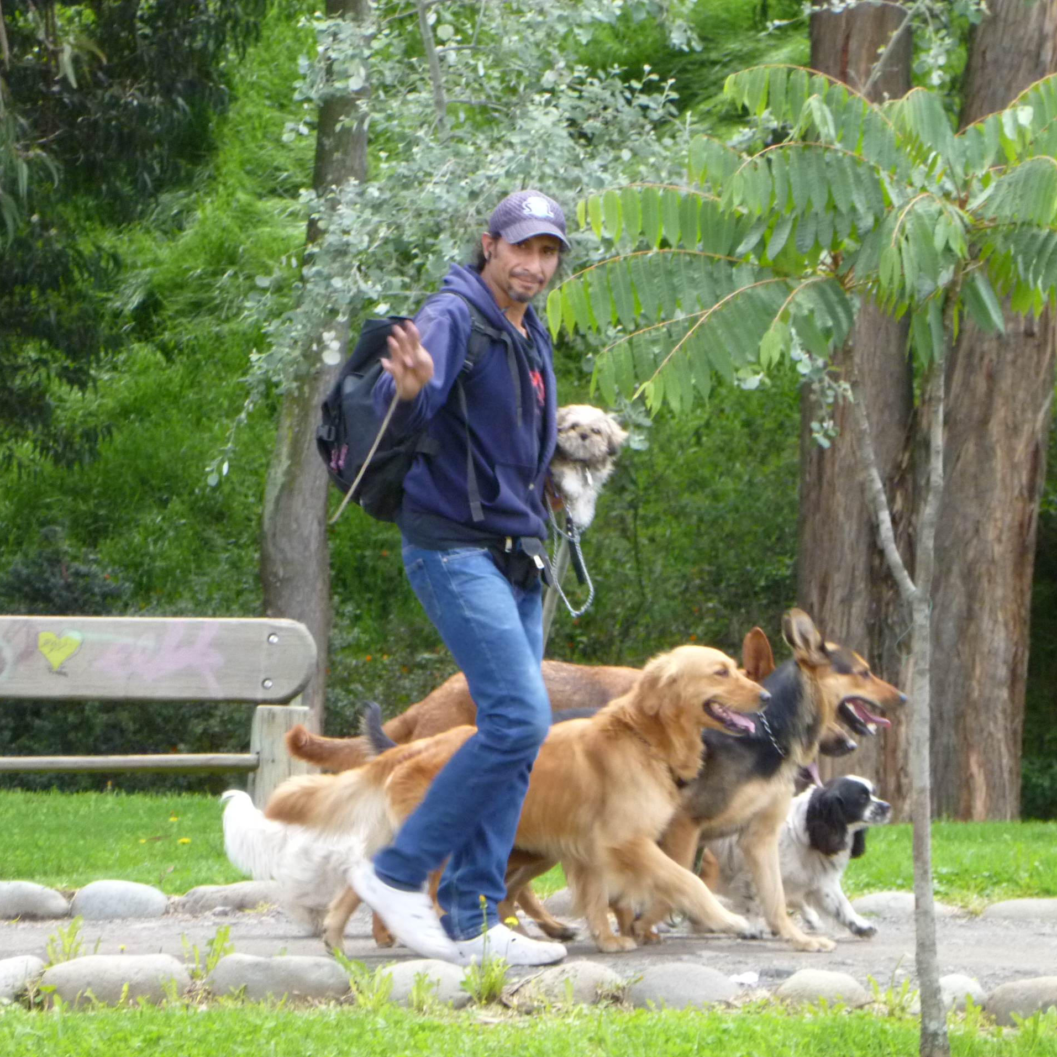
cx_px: 483
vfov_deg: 6.6
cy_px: 530
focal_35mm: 265
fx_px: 9155
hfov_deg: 6.6
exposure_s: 1/125
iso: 320
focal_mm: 40
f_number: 5.9
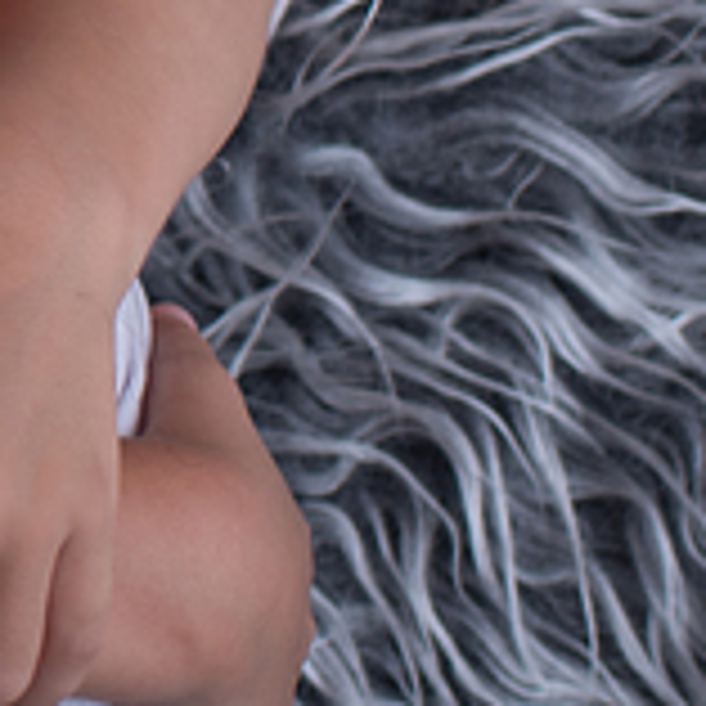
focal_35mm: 227
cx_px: -760
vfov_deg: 7.6
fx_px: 5238
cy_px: -322
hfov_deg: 7.4
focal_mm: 35
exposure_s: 1/200
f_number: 2.8
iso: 100
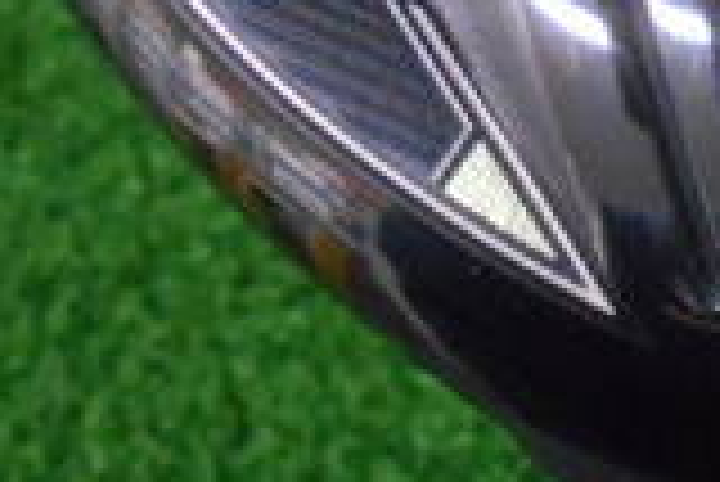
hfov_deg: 18.3
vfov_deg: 11.7
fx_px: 2162
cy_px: -401
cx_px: 747
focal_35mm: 108
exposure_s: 1/100
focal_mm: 4.6
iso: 800
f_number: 3.2
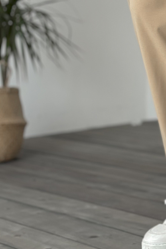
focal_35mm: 128
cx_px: 220
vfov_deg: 15.8
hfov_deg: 10.5
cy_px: 32
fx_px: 885
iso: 64
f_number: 1.8
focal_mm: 6.76
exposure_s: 1/180
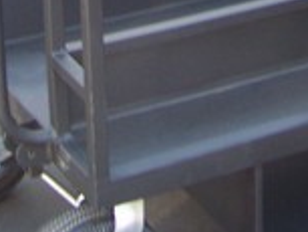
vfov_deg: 8.4
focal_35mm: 165
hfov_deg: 11.9
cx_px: 242
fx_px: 1469
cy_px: -271
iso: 72
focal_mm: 5.85
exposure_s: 1/40
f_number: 2.8
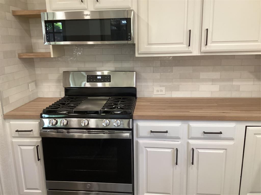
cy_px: 98
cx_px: 130
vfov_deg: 45.4
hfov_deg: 58.4
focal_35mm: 31
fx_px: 234
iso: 250
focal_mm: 3.3
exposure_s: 1/60
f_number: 2.4
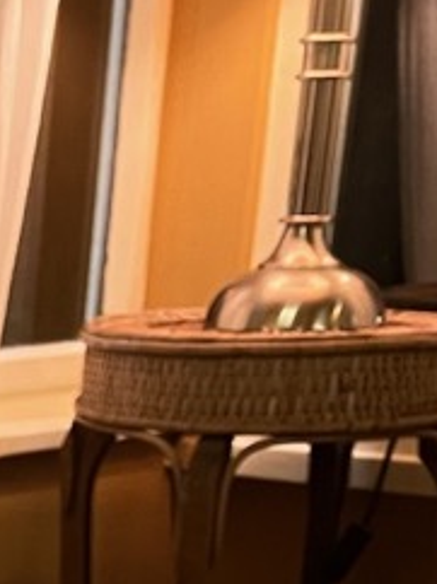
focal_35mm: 129
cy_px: 1419
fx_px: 2175
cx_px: -408
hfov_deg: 10.6
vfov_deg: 12.1
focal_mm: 5.7
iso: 250
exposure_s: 1/50
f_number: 1.5
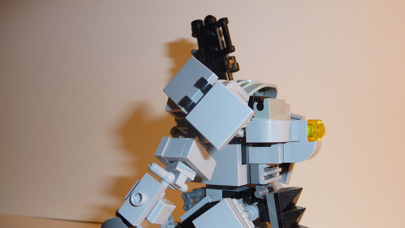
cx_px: 228
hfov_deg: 55.1
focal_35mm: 36
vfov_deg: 32.2
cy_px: 172
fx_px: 387
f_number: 3.3
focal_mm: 4.7
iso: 100
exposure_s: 1/30
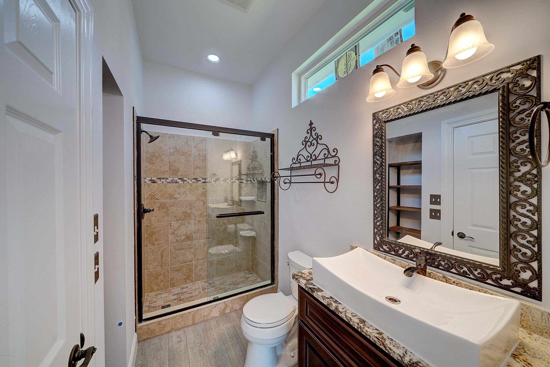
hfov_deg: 112.6
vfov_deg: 90.0
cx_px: 275
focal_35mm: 12
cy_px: 184
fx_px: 183
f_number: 8
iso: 100
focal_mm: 12
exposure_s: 1/3.33
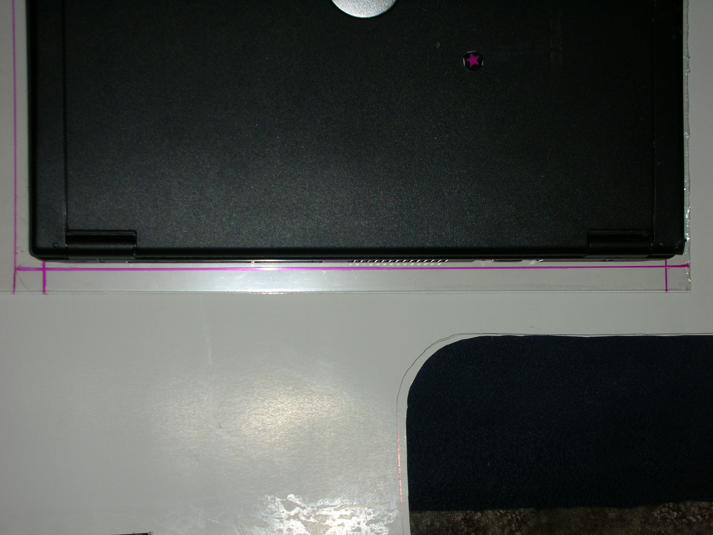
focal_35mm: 73
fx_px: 1504
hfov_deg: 26.7
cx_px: 356
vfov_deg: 20.2
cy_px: 268
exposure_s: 1/120
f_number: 4.4
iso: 50
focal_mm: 12.2
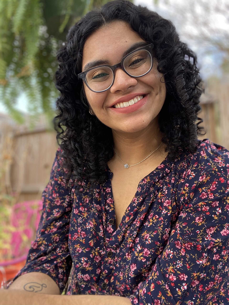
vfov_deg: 60.0
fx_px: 265
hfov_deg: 46.8
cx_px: 114
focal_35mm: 30
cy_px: 152
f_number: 2.2
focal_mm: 2.71
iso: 32
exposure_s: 1/122
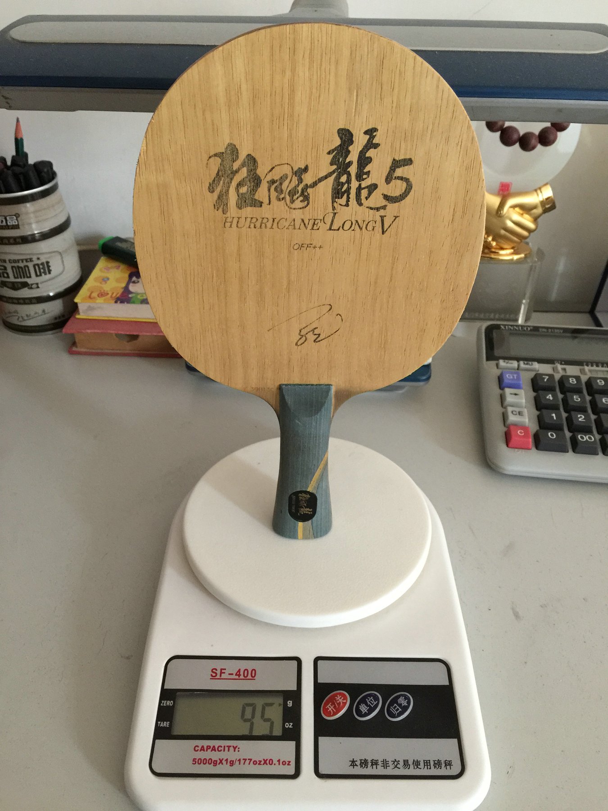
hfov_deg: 48.2
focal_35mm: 29
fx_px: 679
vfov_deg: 61.7
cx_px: 304
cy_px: 406
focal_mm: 4.15
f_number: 2.2
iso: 100
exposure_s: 1/15
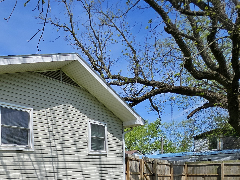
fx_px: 201
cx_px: 17
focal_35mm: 29
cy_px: 172
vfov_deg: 42.9
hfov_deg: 52.8
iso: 32
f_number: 2.2
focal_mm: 1.74
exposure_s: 1/1628
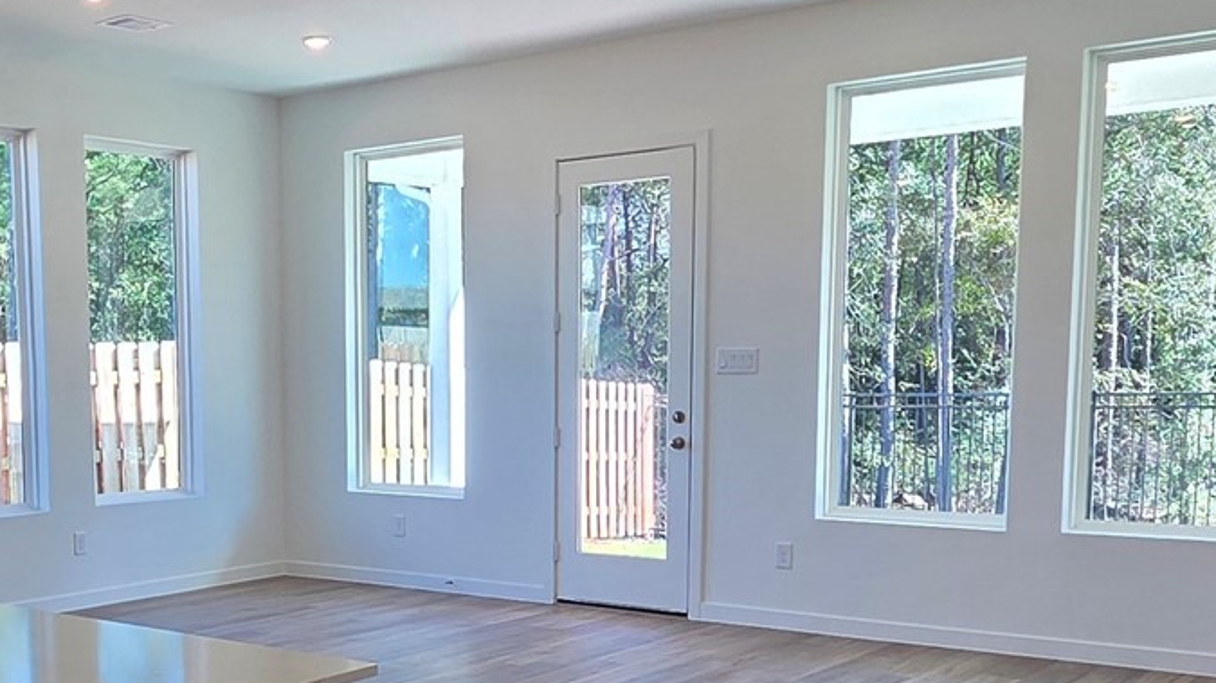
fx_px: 1386
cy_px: 535
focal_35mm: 43
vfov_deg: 27.2
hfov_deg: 45.2
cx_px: 256
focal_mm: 2.2
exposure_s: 1/120
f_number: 2.2
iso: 64
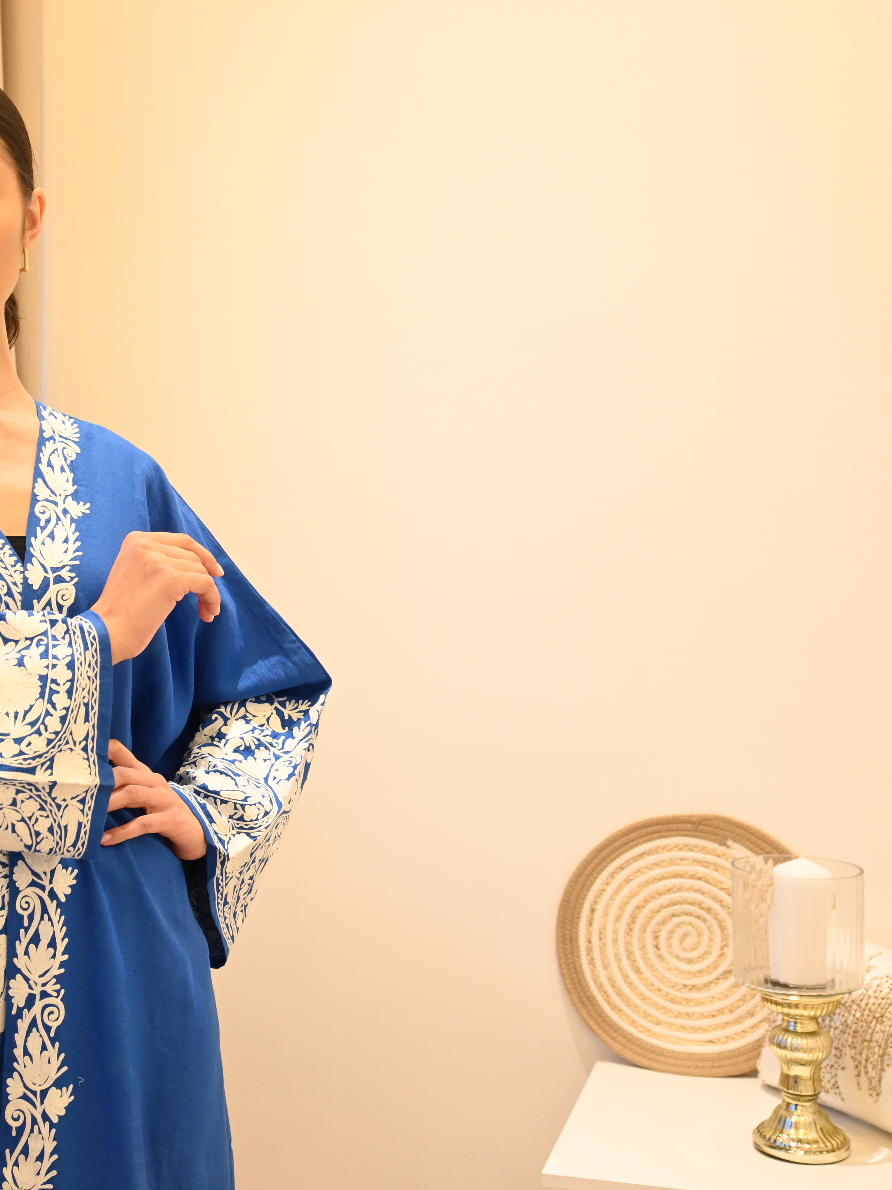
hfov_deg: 28.9
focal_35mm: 49
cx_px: 156
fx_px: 1687
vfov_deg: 38.8
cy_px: 594
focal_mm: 22.5
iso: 1100
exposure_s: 1/40
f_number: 4
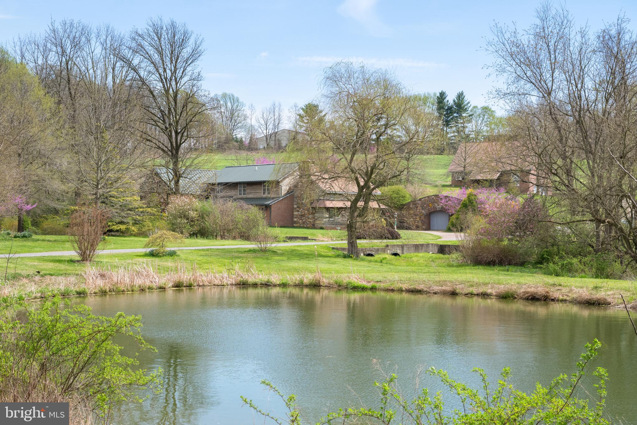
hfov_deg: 36.2
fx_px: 973
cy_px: 212
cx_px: 318
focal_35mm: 55
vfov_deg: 24.6
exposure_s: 1/400
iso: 1000
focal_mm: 55
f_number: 9
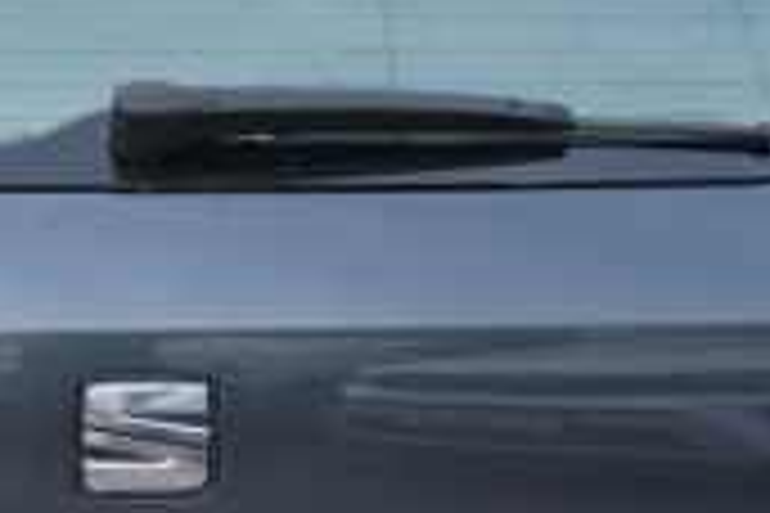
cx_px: 131
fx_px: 5133
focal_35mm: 240
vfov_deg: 5.7
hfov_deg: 8.6
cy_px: 506
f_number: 9
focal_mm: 26.4
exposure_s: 1/100
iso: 500
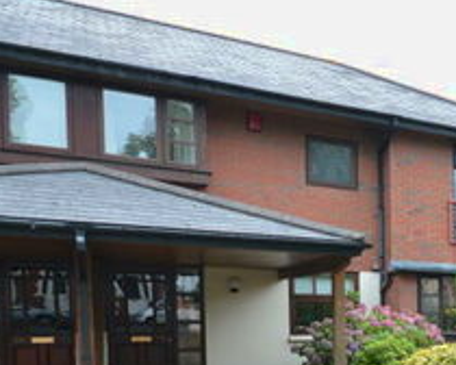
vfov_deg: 30.3
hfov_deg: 27.8
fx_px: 634
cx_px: 673
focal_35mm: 47
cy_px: 345
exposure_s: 1/250
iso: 400
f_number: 8
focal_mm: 10
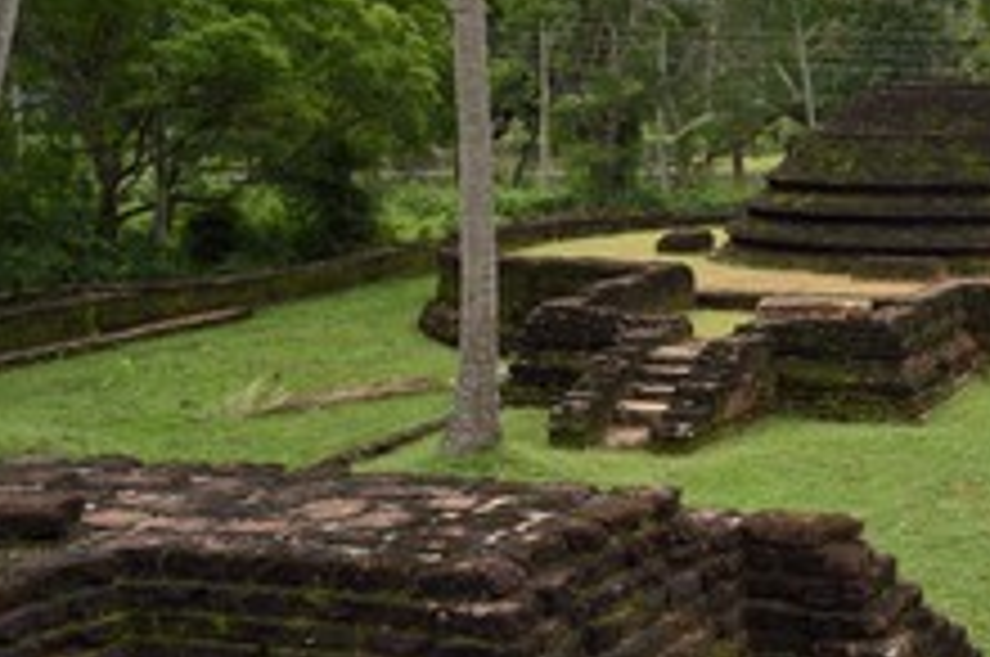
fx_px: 1785
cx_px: 796
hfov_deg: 30.2
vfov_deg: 20.8
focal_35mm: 65
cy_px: 248
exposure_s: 1/160
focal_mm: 34
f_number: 16
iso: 800
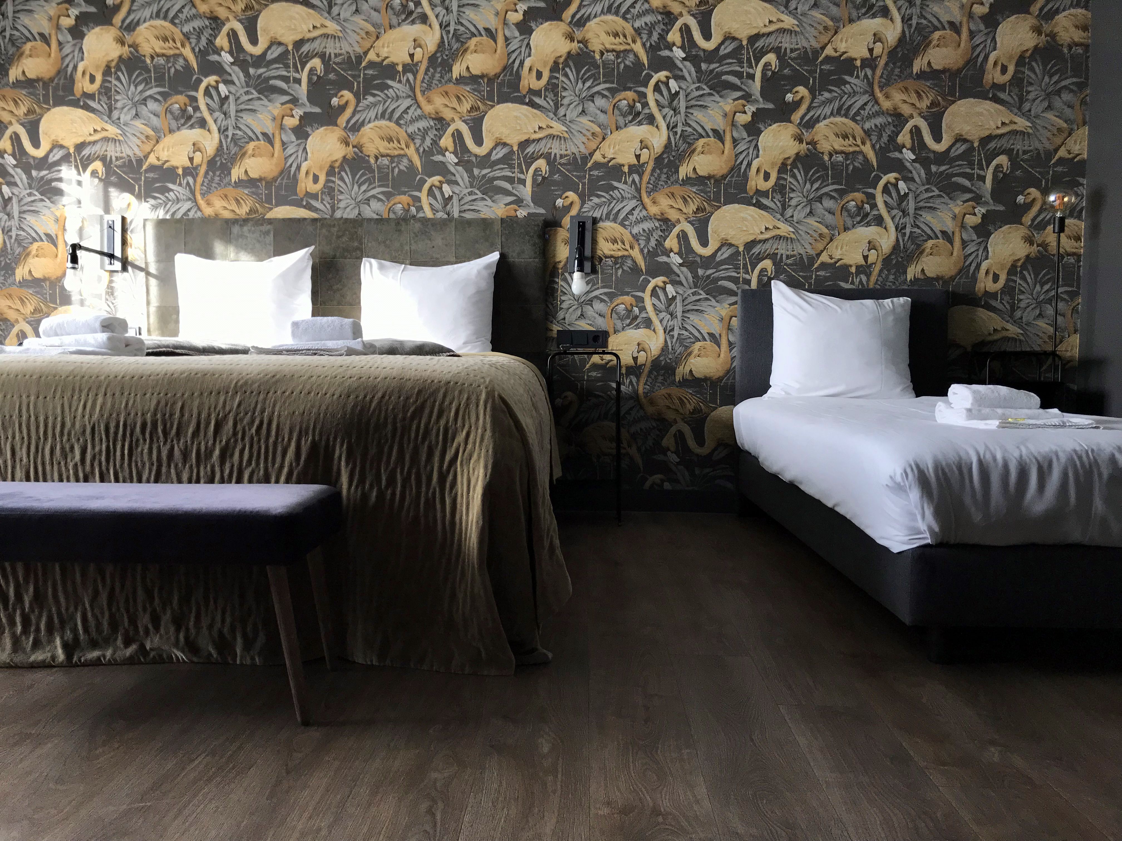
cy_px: 420
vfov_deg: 49.7
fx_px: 908
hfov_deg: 63.4
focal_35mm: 28
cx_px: 561
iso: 40
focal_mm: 3.99
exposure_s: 1/100
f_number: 1.8
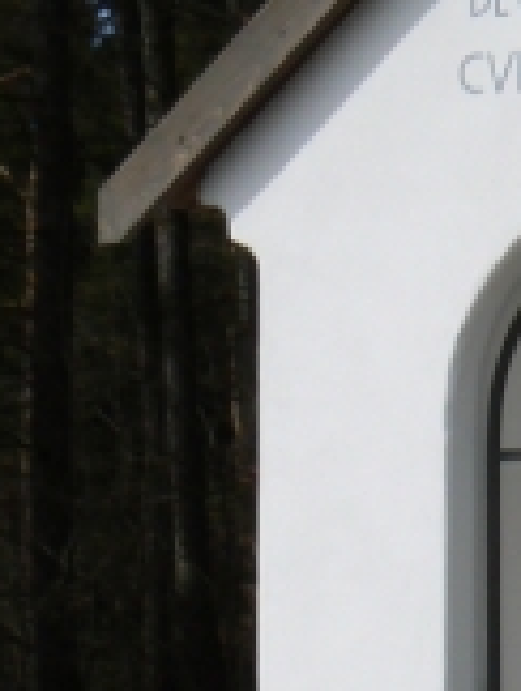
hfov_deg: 9.7
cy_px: 493
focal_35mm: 148
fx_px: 2962
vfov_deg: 13.3
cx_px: 824
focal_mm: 6
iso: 80
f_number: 8
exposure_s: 1/500
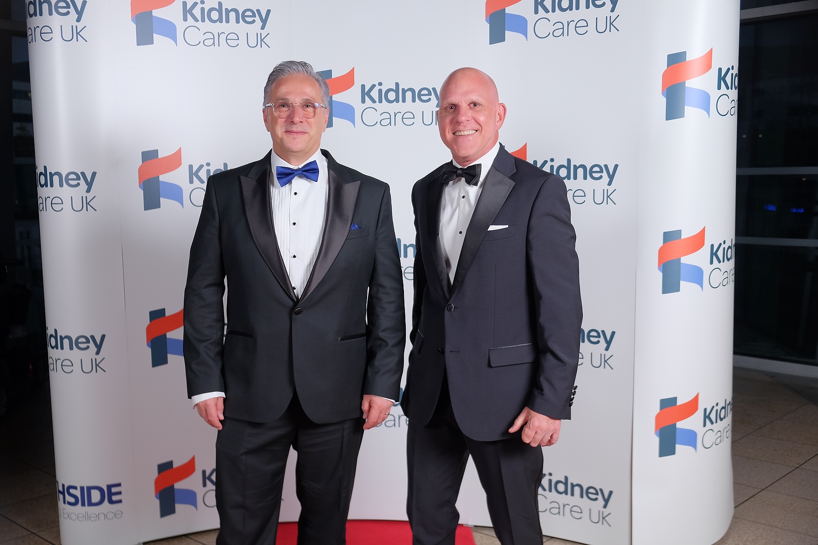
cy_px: 272
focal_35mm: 38
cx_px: 409
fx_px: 863
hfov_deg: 50.7
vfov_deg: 35.1
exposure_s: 1/180
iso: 400
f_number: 3.6
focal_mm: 25.4
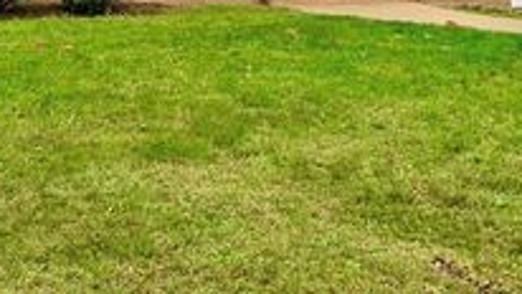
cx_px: 233
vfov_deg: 14.9
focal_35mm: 74
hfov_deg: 28.6
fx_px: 1025
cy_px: -171
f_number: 1.8
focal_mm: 3.99
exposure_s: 1/120
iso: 40
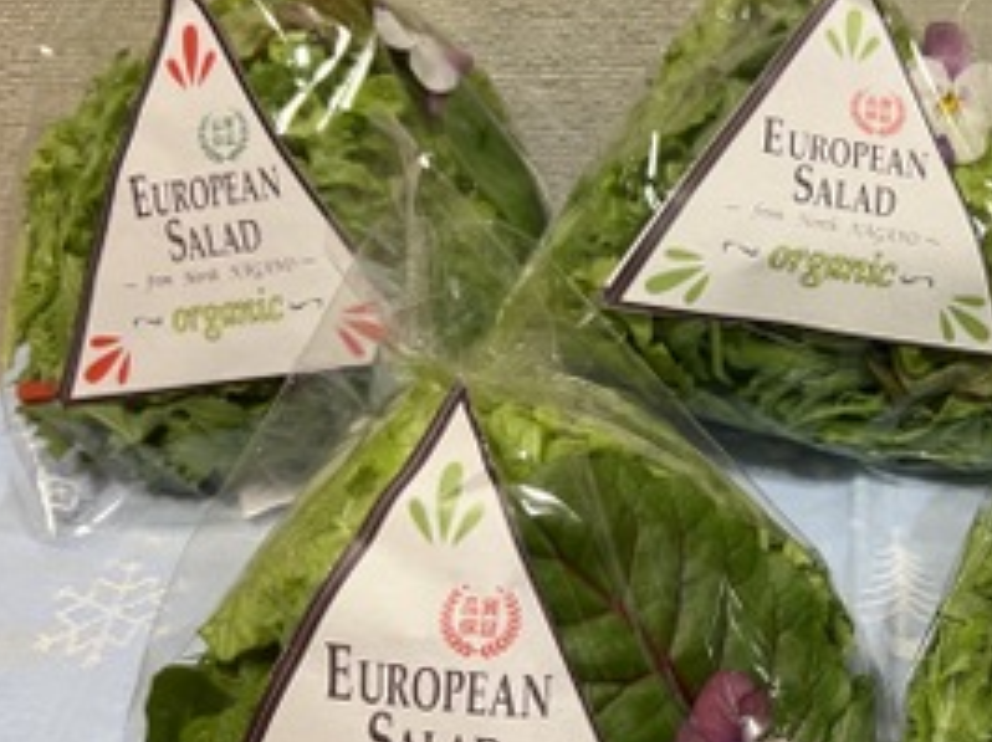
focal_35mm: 47
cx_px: 865
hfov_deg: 38.1
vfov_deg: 30.7
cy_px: 447
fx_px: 1346
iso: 160
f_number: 1.5
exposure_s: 1/50
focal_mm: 5.7
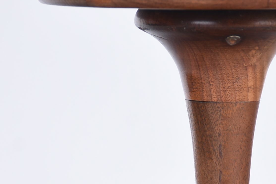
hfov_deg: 6.4
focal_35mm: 323
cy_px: 154
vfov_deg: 4.3
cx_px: 228
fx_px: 2478
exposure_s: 1/60
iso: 100
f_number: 7.1
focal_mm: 80
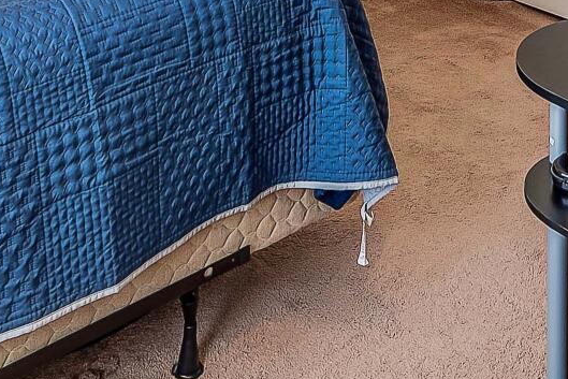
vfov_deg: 15.4
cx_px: 463
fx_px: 1073
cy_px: -407
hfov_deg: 28.9
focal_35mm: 68
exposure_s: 1/8
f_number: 5
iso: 100
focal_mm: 12
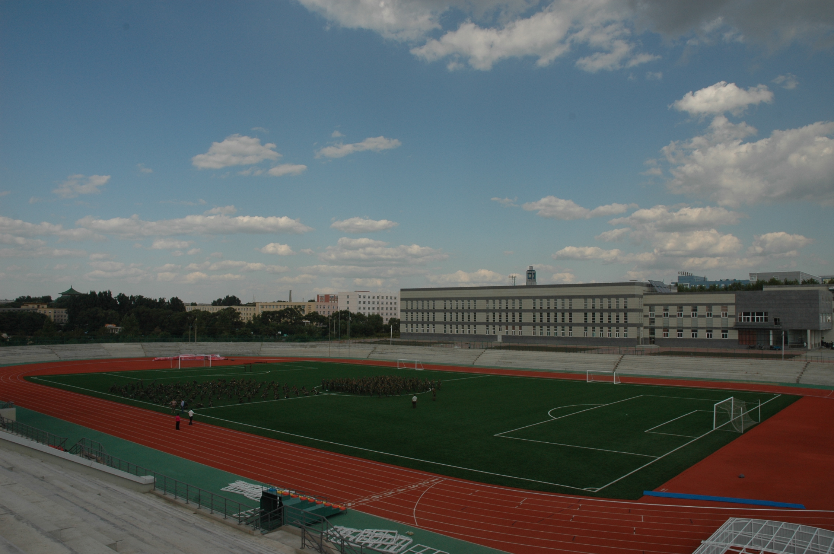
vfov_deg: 47.8
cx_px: 417
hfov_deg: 67.4
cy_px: 277
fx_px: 625
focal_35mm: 27
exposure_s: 1/400
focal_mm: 18
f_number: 10
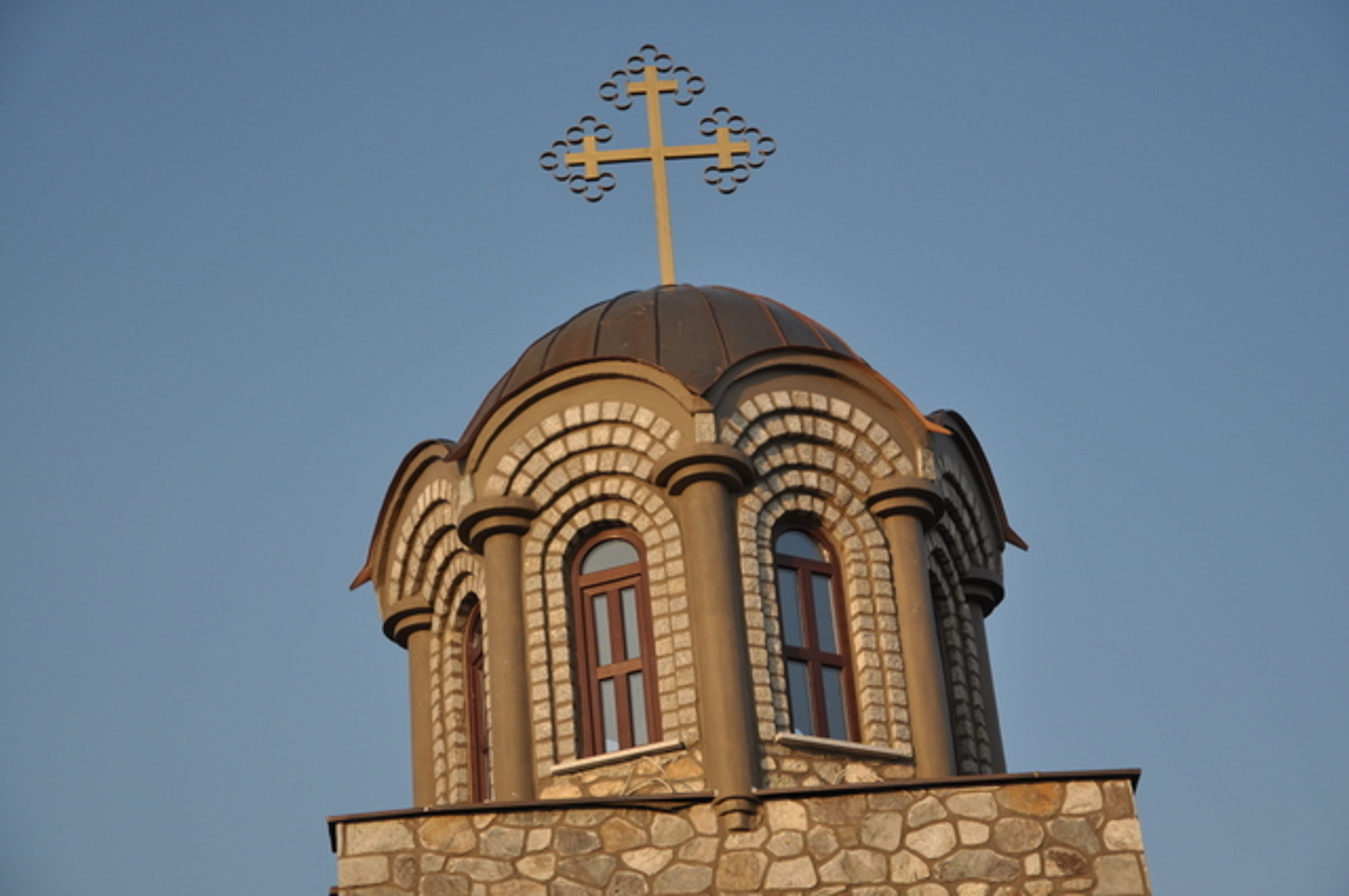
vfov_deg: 14.7
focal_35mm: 93
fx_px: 3480
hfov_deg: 21.9
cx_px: 674
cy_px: 448
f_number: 5.3
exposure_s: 1/250
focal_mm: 62
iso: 200
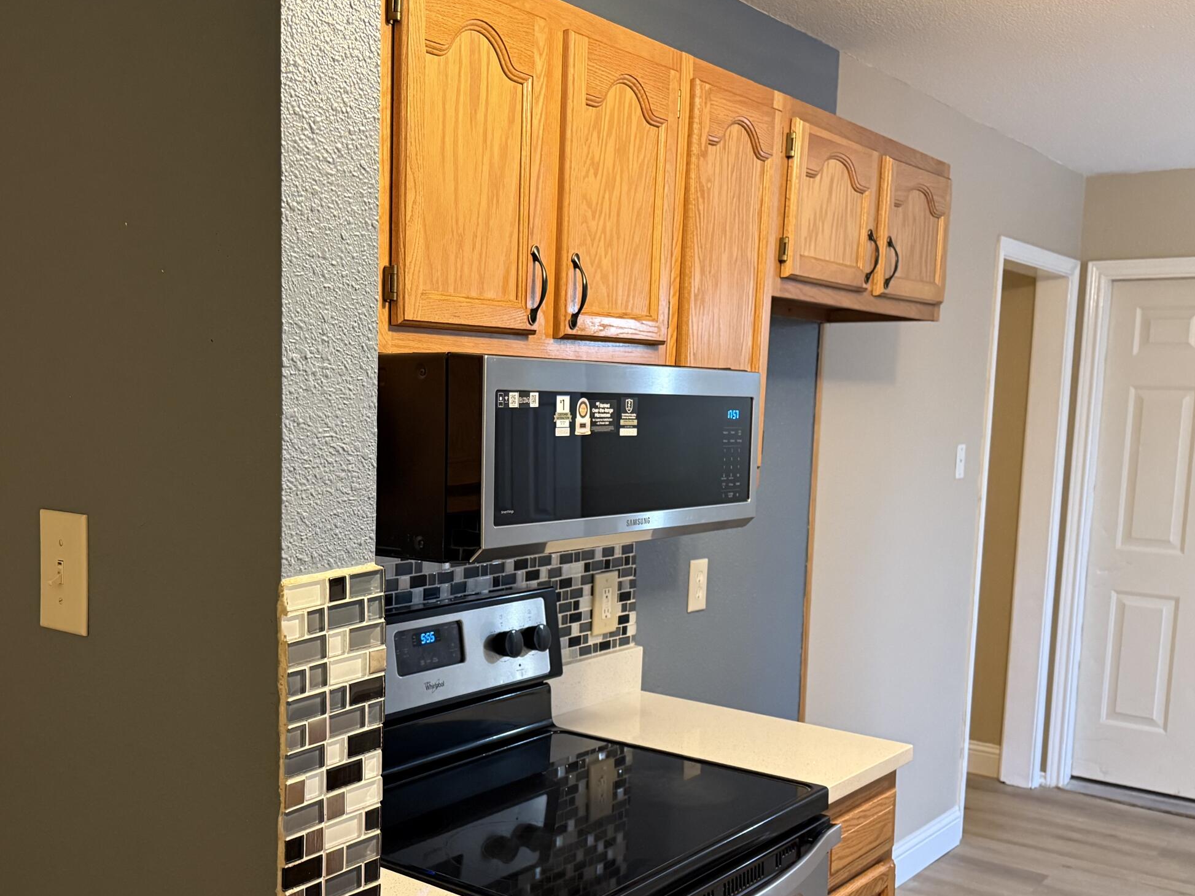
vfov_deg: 38.5
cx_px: 450
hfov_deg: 49.7
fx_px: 1277
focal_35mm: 37
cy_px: 538
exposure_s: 1/60
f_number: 1.78
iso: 500
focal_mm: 6.76
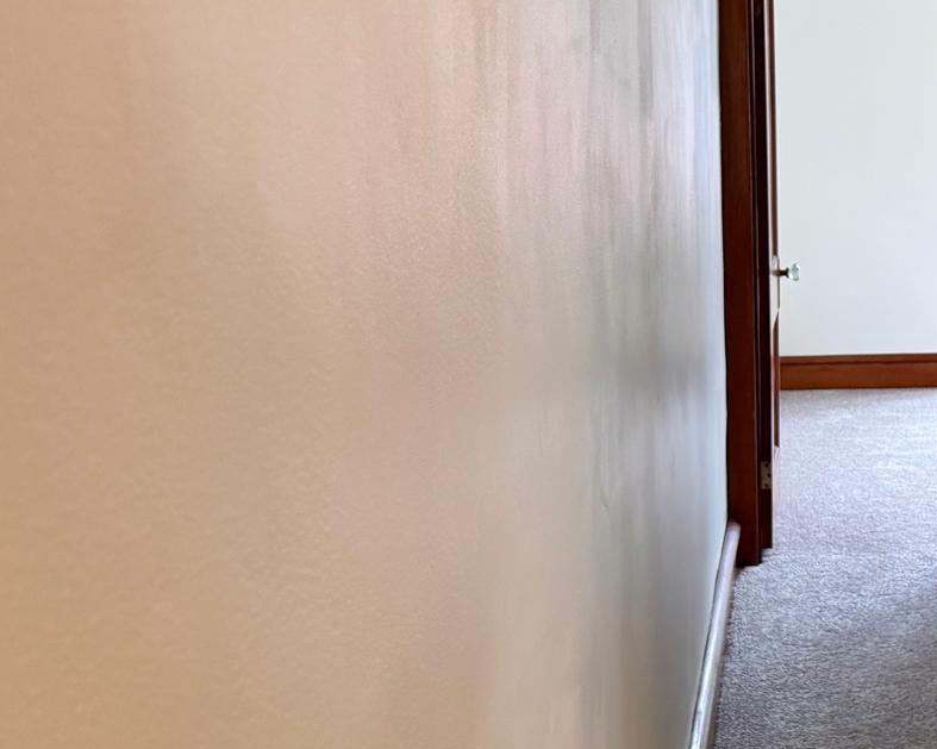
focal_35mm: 61
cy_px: 295
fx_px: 1691
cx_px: 1200
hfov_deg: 26.5
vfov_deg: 24.9
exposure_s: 1/120
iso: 160
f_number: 1.78
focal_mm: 6.76
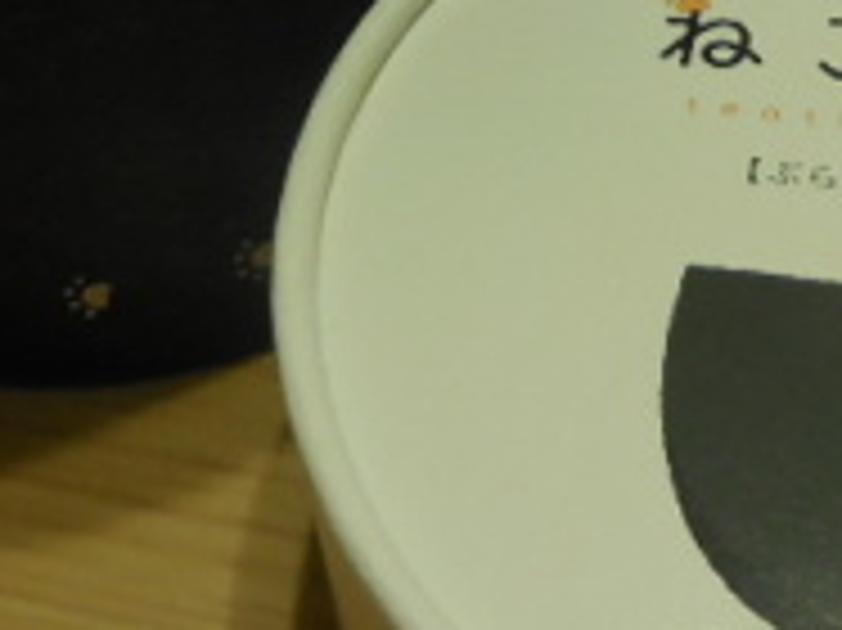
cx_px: 648
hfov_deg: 28.5
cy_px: -137
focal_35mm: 67
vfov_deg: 20.4
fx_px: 1629
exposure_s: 1/13
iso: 400
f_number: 3.3
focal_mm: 4.5
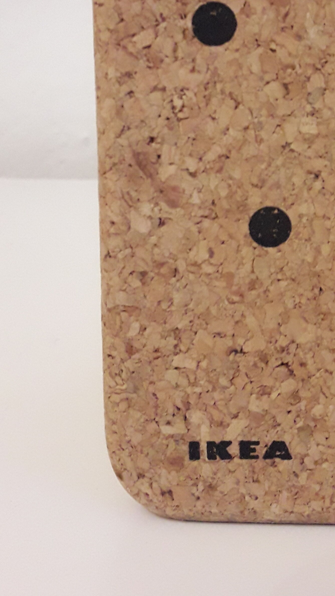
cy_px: 147
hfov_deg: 22.0
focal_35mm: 53
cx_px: 308
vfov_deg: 38.1
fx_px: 837
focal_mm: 3.7
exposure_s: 1/17
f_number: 1.9
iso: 250
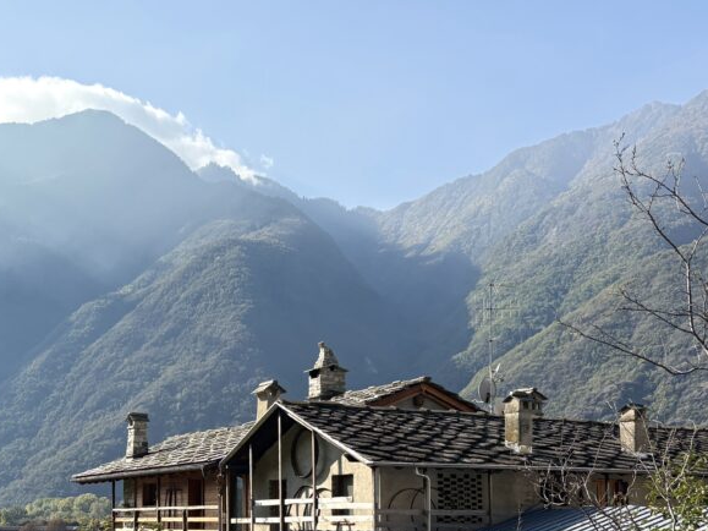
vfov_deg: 30.4
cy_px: 460
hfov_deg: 39.9
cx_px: 163
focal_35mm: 46
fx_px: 941
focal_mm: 5.96
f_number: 1.6
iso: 64
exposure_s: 1/3623
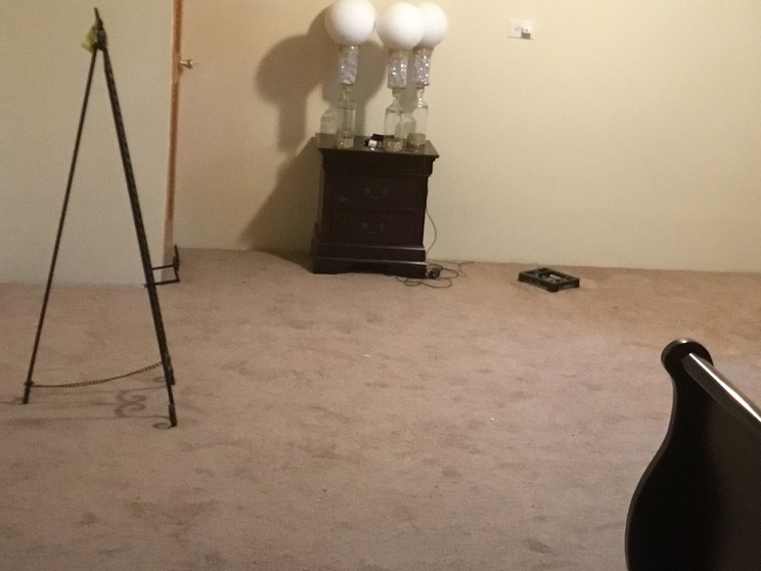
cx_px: 539
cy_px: 229
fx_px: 1319
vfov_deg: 24.4
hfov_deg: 31.8
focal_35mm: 60
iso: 200
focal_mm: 3.3
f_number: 2.4
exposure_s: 1/15
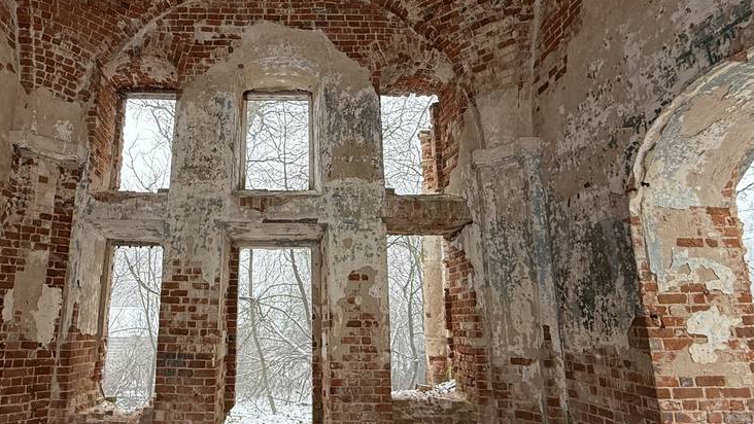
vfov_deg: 46.0
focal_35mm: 25
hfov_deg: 72.8
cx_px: 284
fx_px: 500
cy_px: 208
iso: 80
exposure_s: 1/99
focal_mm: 2.22
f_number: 2.2
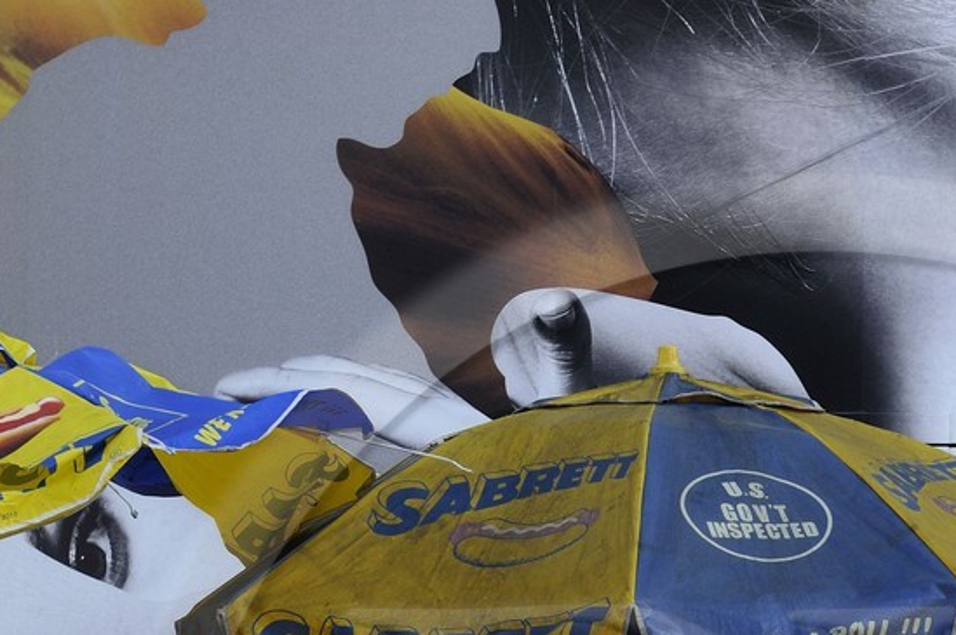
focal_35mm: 175
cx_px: 824
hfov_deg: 11.7
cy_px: 894
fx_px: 4643
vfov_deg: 7.7
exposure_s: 1/200
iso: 200
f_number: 5.6
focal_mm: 60
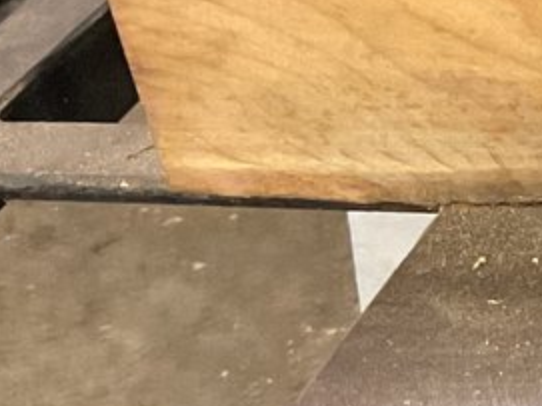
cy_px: 3
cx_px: 1395
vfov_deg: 9.1
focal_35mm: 162
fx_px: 2535
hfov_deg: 10.2
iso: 160
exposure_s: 1/60
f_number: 1.8
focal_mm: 3
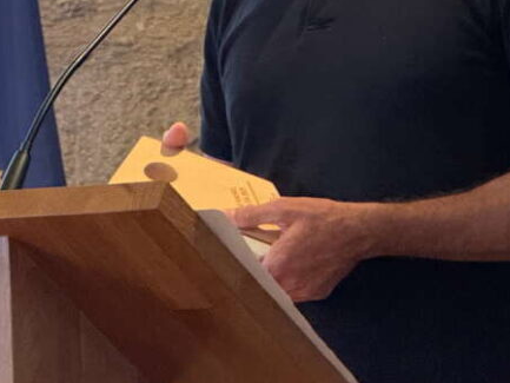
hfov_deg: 7.0
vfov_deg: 5.2
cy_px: -59
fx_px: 4185
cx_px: 236
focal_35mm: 284
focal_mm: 15.66
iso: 500
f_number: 2.8
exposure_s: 1/40
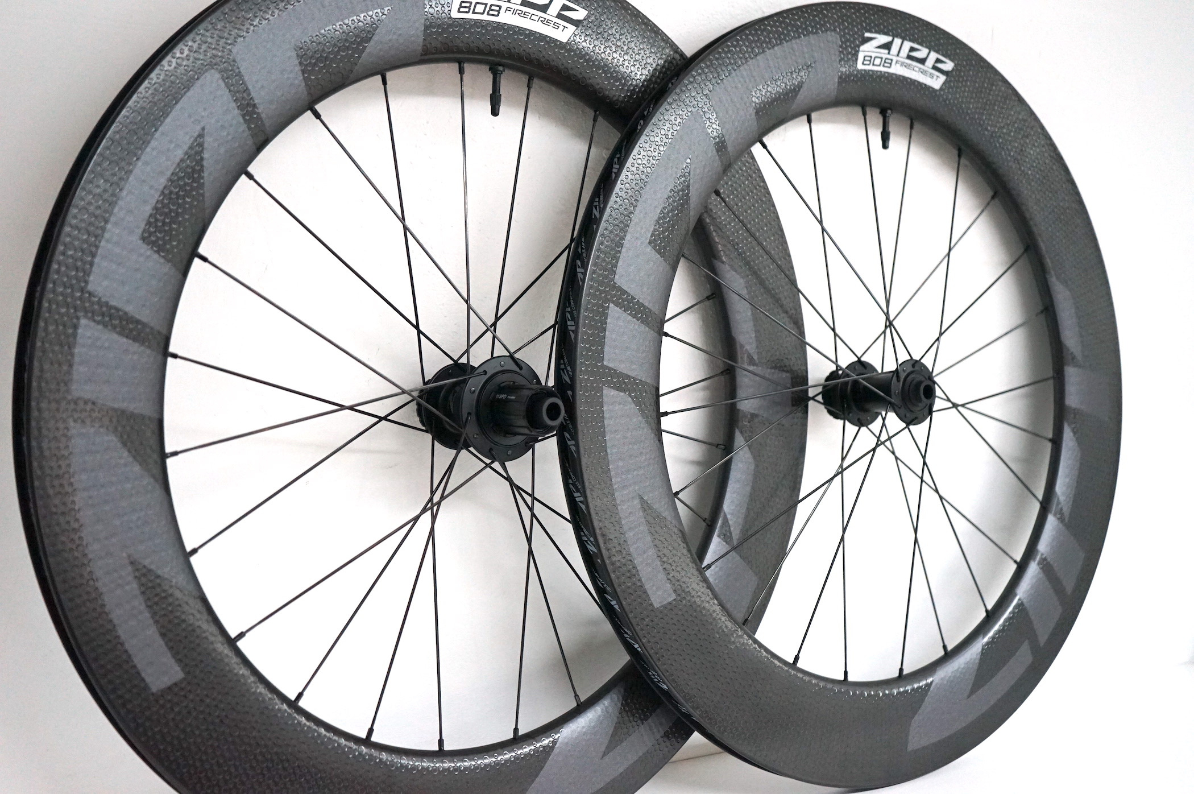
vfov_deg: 32.6
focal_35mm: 41
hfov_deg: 47.4
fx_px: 1359
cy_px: 397
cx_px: 597
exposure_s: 1/160
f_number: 4.5
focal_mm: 41
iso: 3200
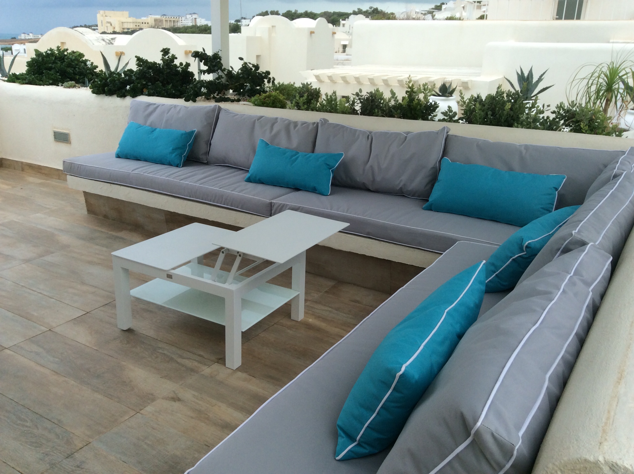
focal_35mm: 33
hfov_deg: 55.4
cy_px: 237
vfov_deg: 42.8
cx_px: 317
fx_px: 604
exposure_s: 1/534
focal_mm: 3.3
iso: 32
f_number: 2.4
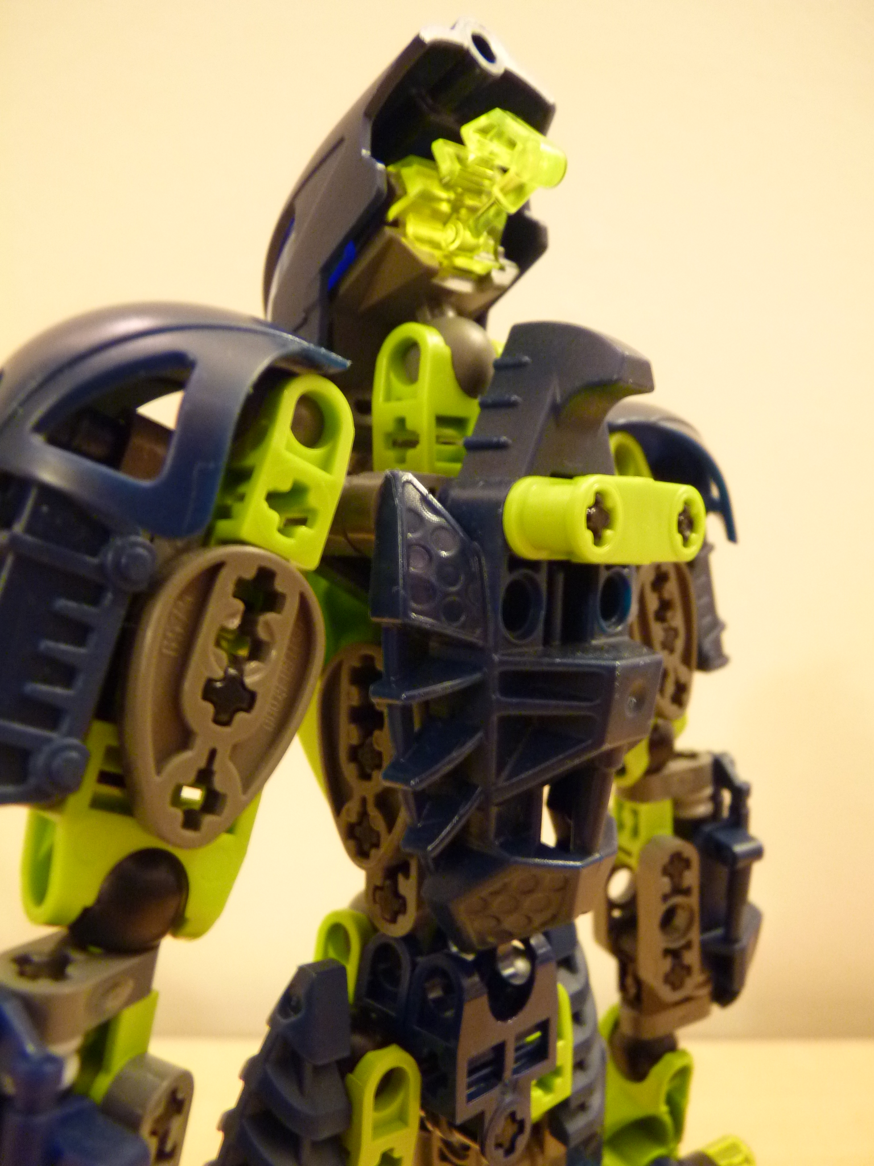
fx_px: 909
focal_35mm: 27
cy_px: 583
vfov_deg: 65.3
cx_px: 437
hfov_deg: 51.4
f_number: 2.8
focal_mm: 4.8
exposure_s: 1/5
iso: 400
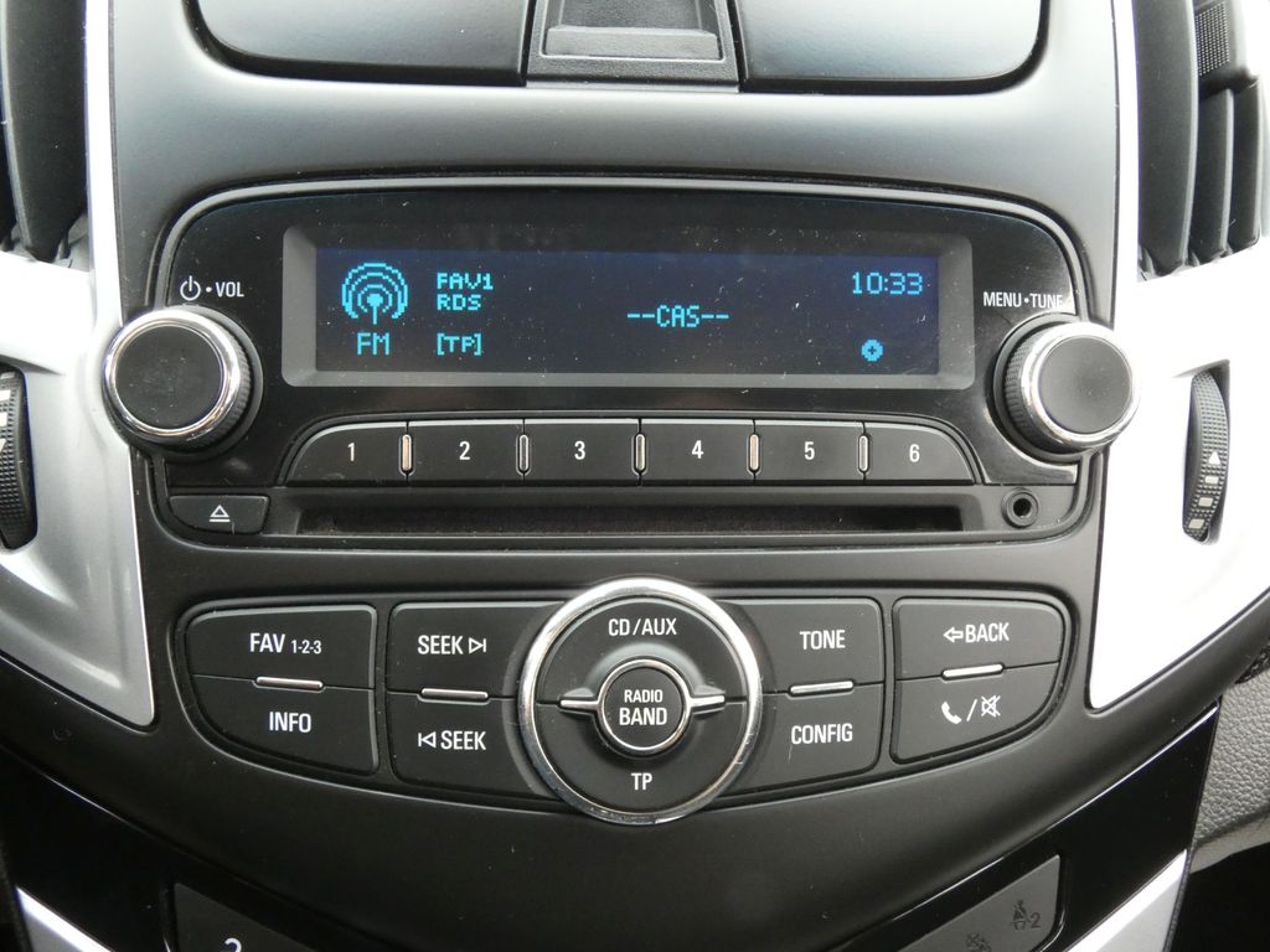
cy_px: 476
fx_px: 1211
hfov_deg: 55.4
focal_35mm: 33
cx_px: 635
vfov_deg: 42.9
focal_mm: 6
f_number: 5.6
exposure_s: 1/80
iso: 800
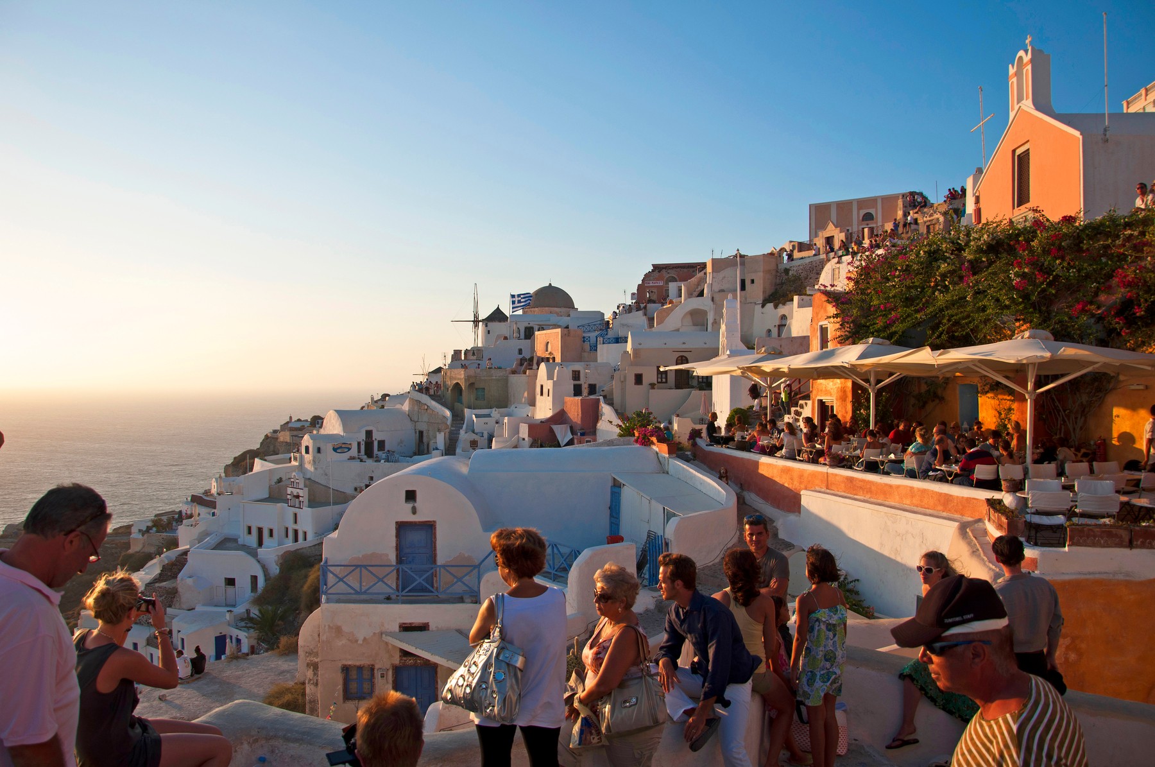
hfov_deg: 67.5
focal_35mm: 27
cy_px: 384
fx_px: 865
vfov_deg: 47.8
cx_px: 578
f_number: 5
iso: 100
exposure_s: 1/320
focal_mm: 18
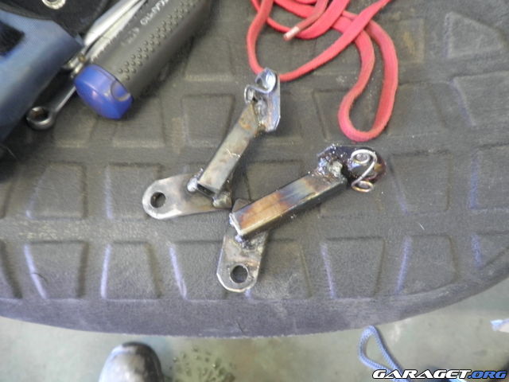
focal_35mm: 26
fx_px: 382
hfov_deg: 67.3
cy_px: 191
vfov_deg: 53.1
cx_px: 254
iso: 160
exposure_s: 1/5
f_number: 2.6
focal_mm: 4.65
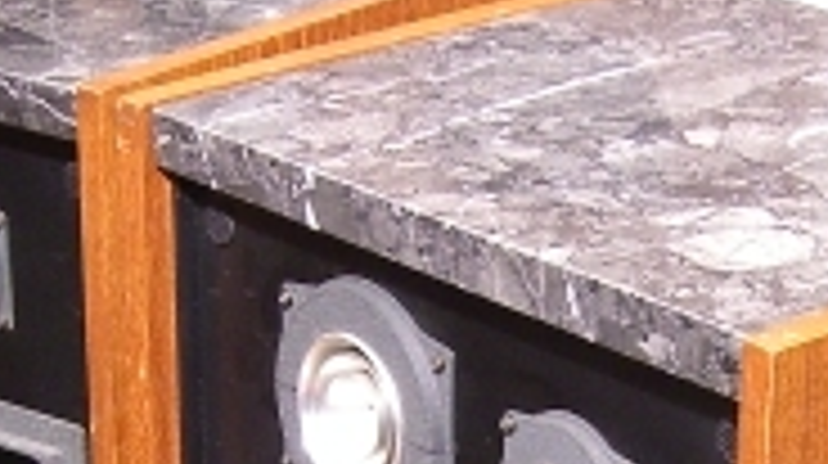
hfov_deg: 14.9
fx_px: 3158
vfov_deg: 8.1
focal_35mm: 144
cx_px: 508
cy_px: 838
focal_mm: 7.9
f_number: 2.8
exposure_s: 1/8
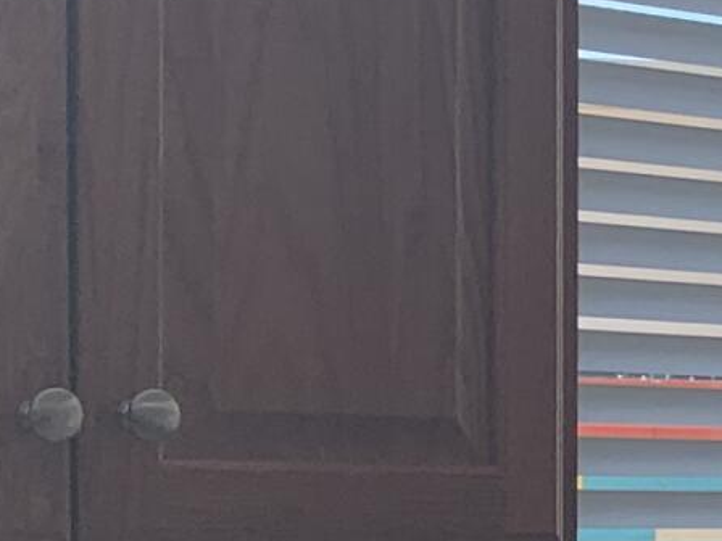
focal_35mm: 174
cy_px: 628
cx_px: 1710
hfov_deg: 10.0
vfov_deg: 8.5
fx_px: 3629
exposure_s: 1/555
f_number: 1.8
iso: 25
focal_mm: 4.25
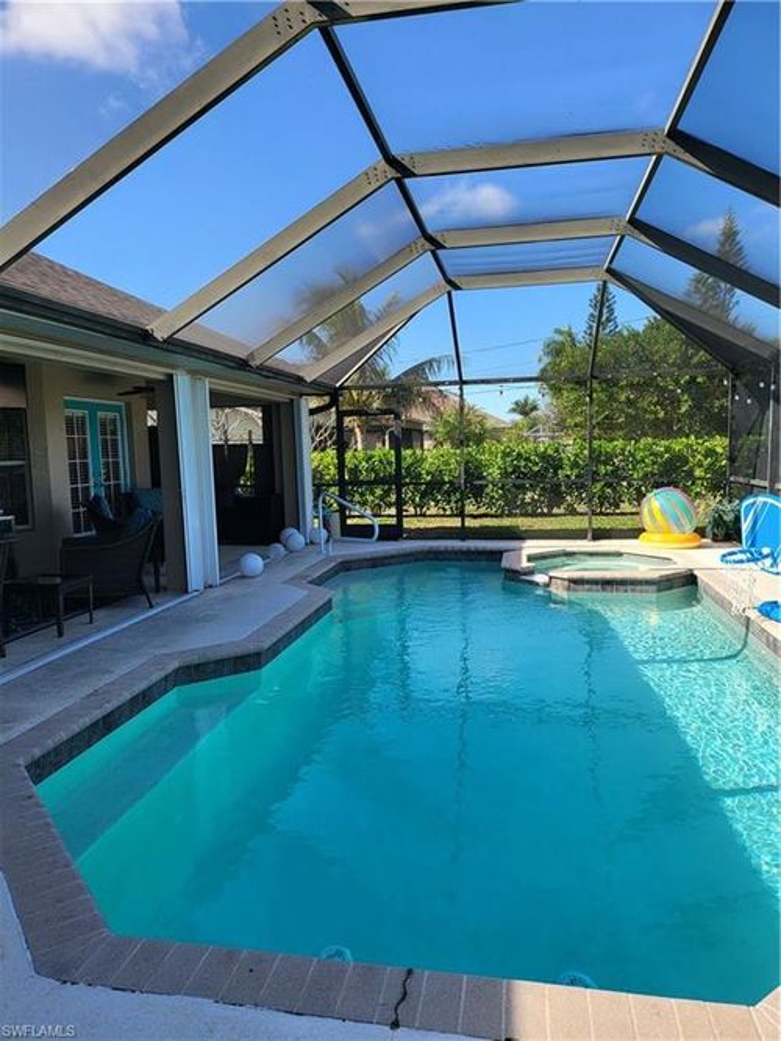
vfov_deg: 71.6
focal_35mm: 24
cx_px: 390
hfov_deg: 56.8
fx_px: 722
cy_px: 520
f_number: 1.8
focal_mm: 5
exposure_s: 1/599
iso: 40
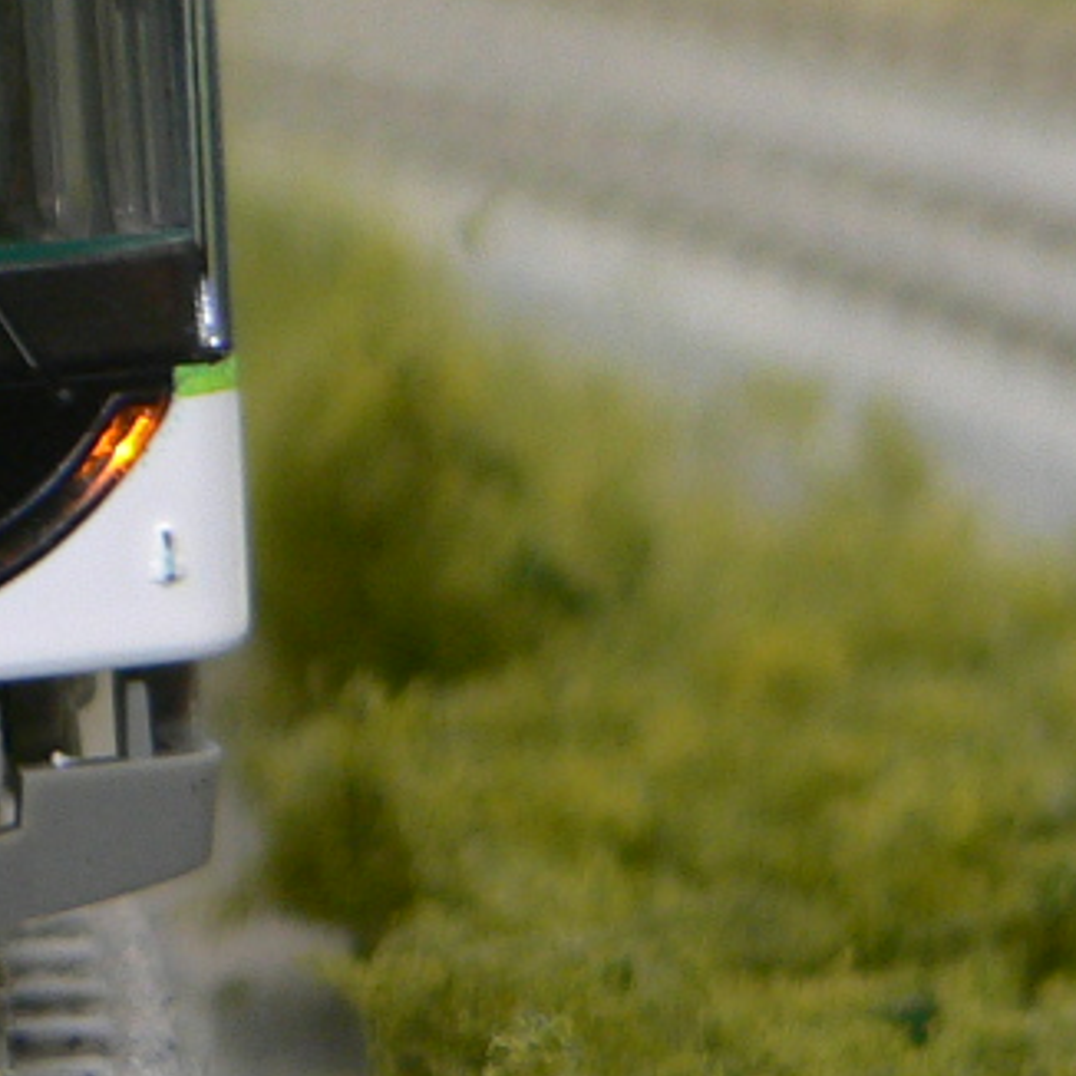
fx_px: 8053
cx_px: -828
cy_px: 165
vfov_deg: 7.6
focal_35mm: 229
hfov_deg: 7.4
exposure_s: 1/8
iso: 100
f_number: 2.8
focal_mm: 11
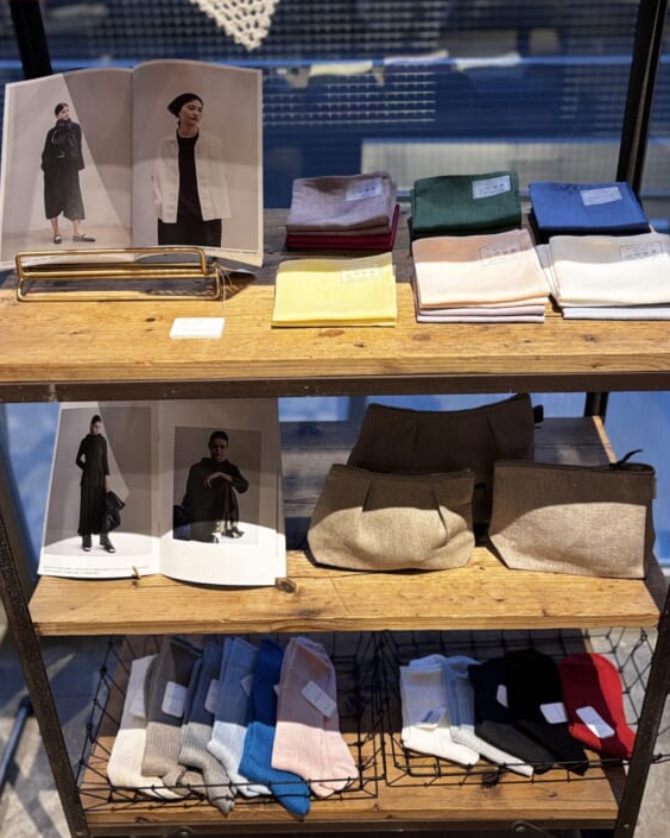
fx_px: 892
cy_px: 371
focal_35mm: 36
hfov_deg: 41.1
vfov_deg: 50.2
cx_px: 353
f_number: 1.6
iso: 250
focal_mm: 5.96
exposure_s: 1/50
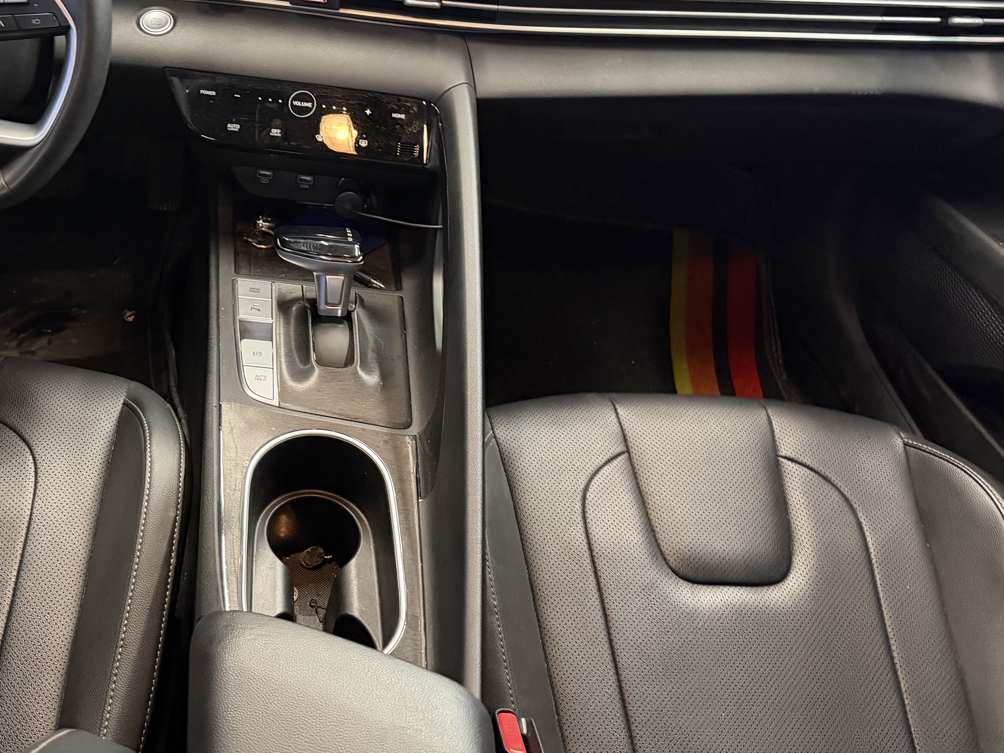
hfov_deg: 46.7
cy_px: 227
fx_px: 1131
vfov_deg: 36.3
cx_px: 298
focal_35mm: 39
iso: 1000
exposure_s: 1/39
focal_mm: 6.76
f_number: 1.78
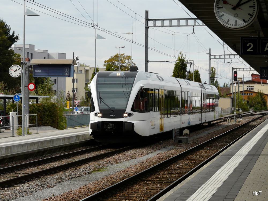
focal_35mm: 123
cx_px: 134
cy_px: 100
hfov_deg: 16.0
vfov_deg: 12.0
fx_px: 952
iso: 100
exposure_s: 1/250
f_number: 5.6
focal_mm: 20.2
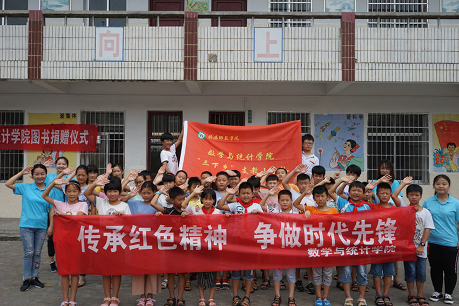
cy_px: 153
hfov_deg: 54.5
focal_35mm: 35
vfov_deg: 37.8
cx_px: 230
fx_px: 446
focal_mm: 35
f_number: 9
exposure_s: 1/160
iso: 100
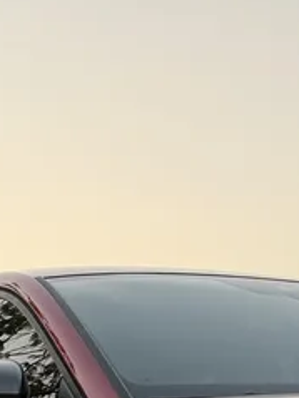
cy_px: 530
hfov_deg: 10.2
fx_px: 1667
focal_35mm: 145
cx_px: 214
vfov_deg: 13.1
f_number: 1.78
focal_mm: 6.76
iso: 200
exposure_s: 1/102
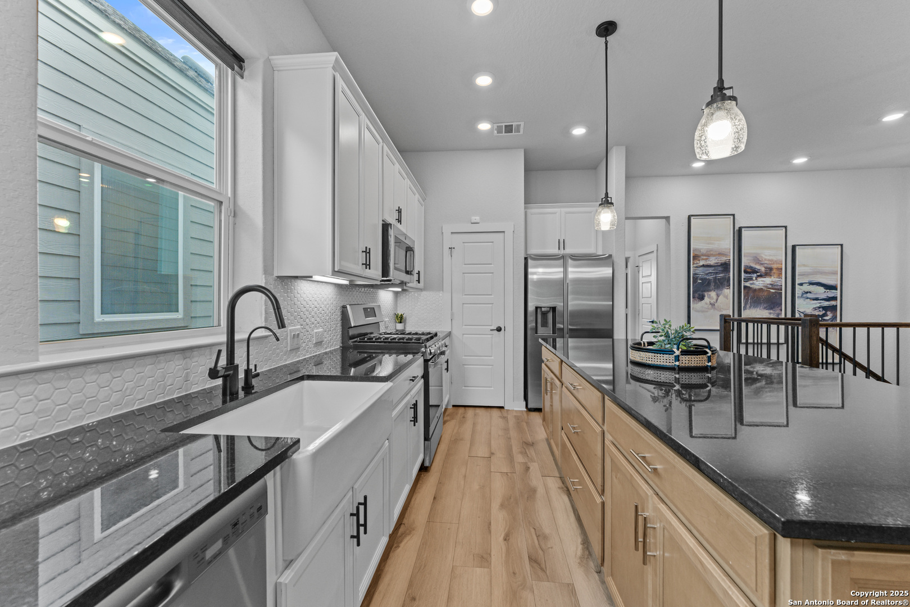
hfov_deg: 104.3
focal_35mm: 14
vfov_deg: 81.2
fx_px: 354
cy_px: 304
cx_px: 455
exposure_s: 1/4
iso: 160
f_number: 8
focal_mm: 14
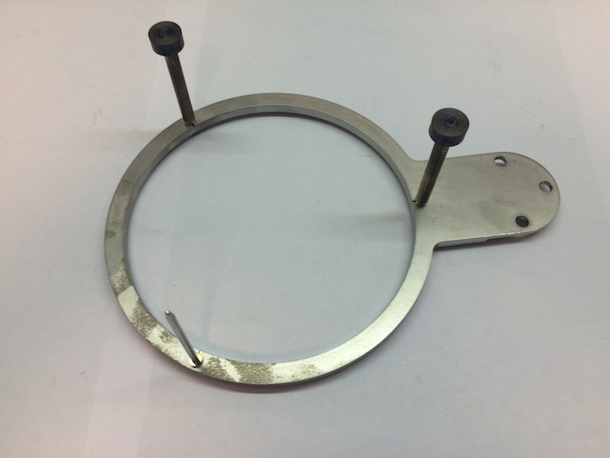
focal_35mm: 29
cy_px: 229
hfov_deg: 61.6
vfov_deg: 48.3
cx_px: 305
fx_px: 511
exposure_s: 1/50
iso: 50
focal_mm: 4.15
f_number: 2.2
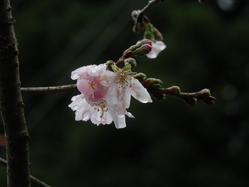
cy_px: 94
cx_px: 124
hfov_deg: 10.7
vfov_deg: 8.0
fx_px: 1331
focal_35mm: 185
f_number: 5.8
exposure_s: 1/160
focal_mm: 33.2
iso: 200
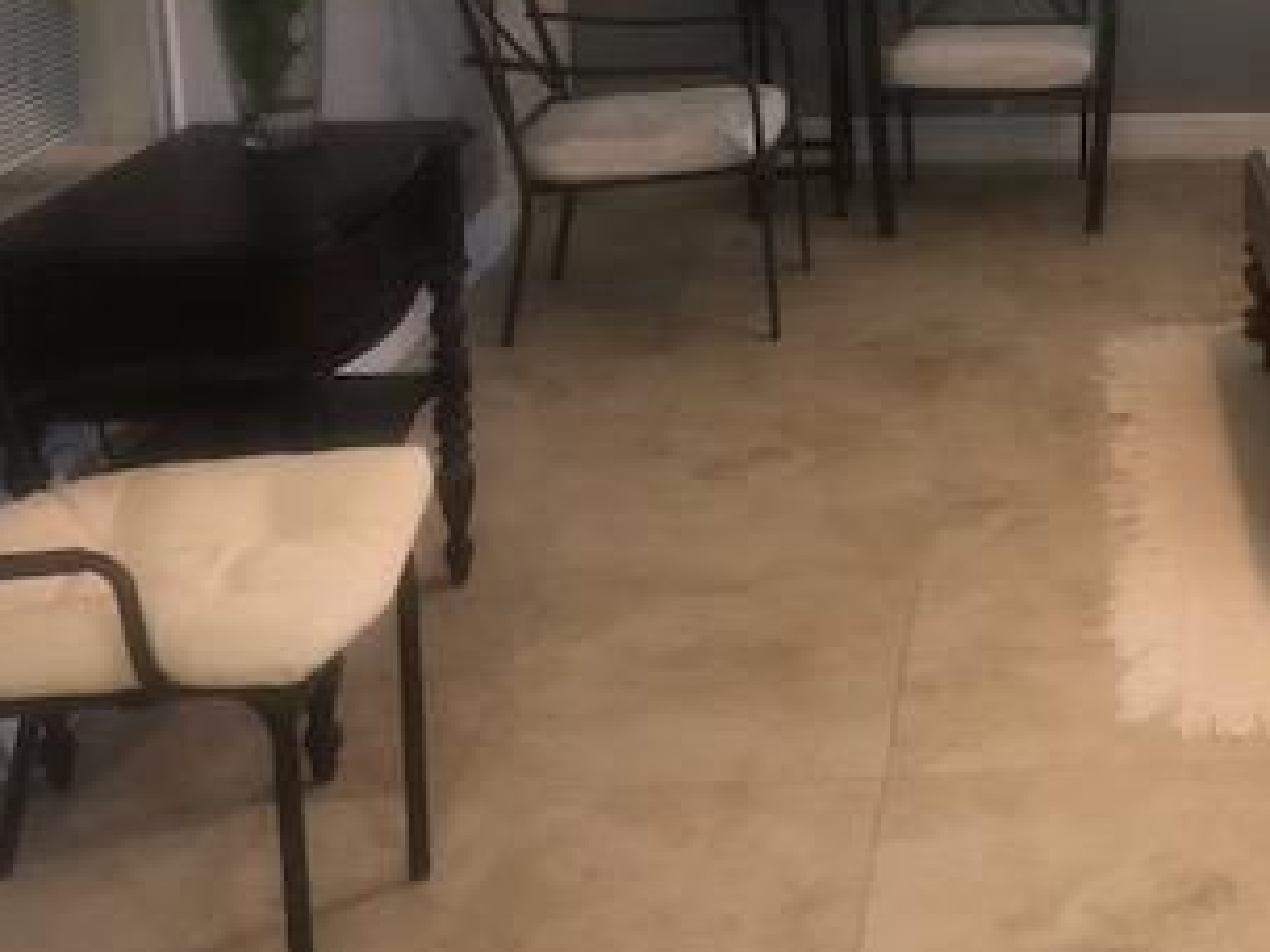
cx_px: 1249
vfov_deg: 24.1
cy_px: 79
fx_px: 2165
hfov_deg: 30.5
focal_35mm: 59
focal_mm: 3.99
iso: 50
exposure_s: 1/15
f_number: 1.8
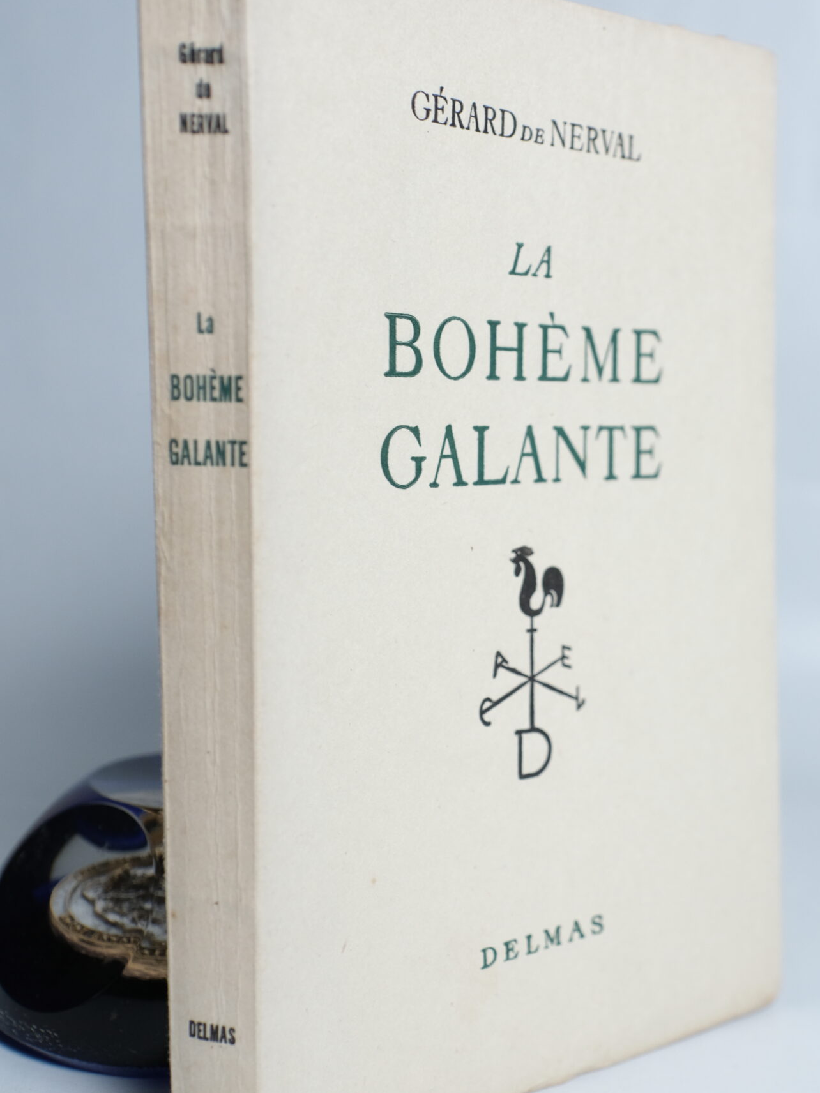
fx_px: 1453
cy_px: 626
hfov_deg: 31.4
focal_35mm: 46
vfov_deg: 41.1
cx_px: 514
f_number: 3.5
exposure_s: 1/100
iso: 500
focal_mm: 21.5
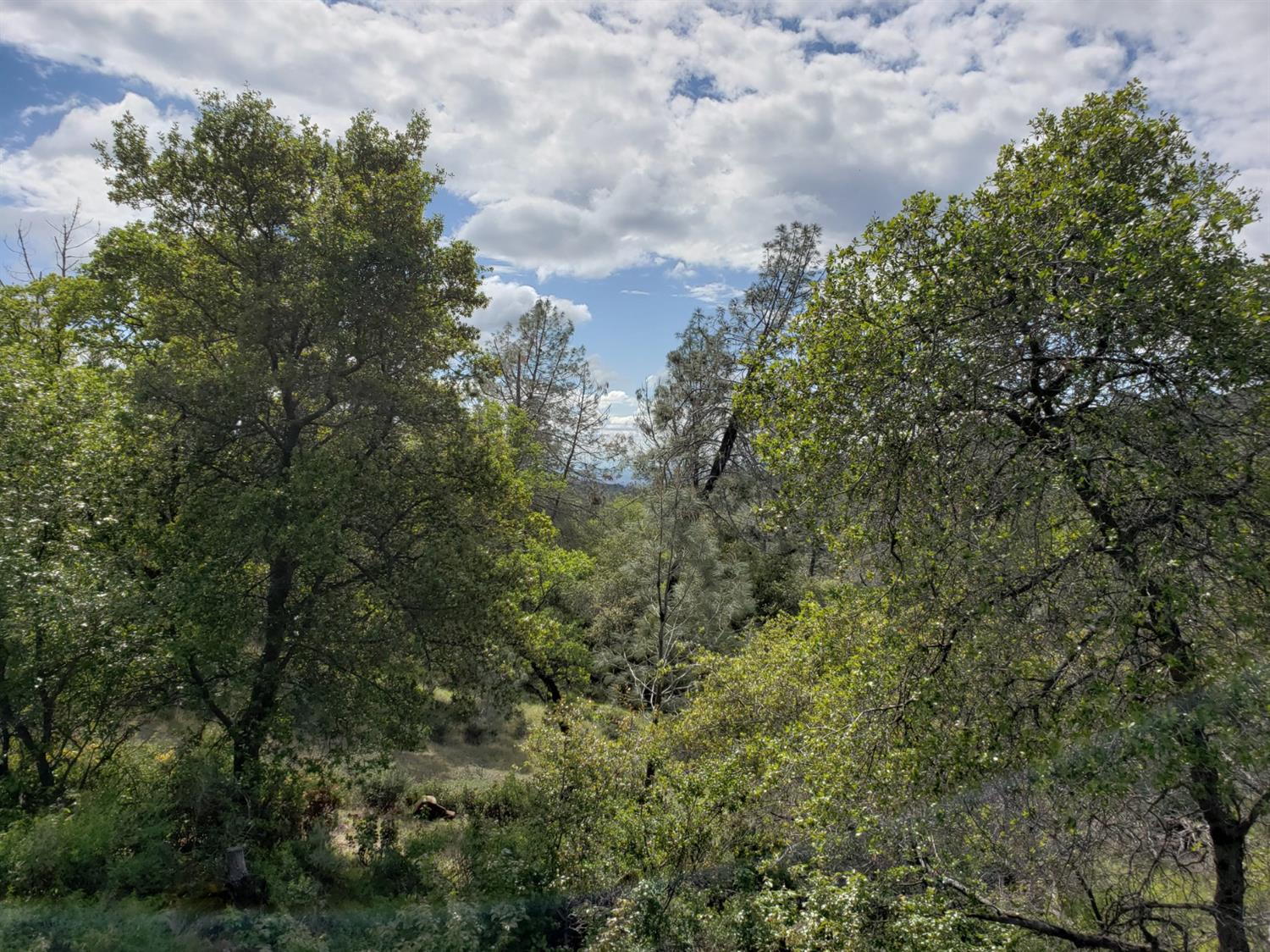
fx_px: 954
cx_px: 635
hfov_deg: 67.3
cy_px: 476
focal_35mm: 26
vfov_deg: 53.0
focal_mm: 4.3
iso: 50
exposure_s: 1/3010
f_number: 2.4
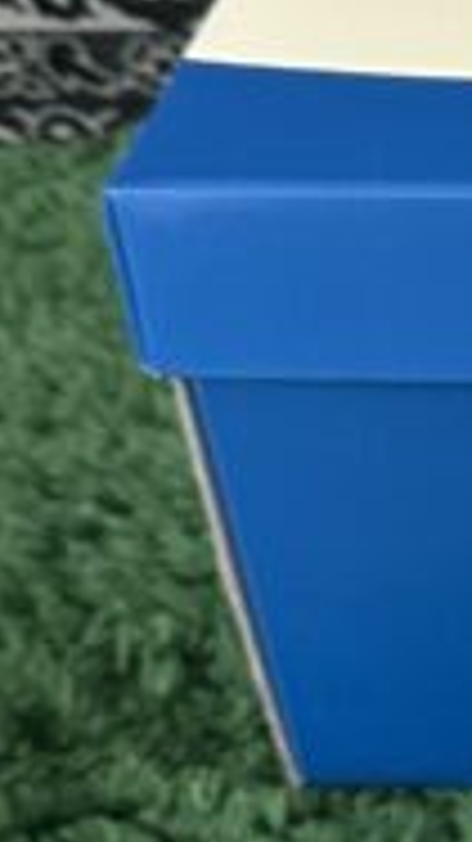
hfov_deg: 7.5
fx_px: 3186
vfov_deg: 14.8
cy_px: 824
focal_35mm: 143
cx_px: 1398
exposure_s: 1/50
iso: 320
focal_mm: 6.86
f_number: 1.78
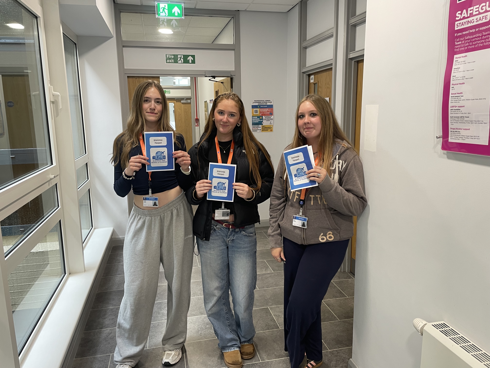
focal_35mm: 26
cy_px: 184
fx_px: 368
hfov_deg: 67.3
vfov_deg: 53.1
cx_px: 245
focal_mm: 4.2
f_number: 1.6
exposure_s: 1/50
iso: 80
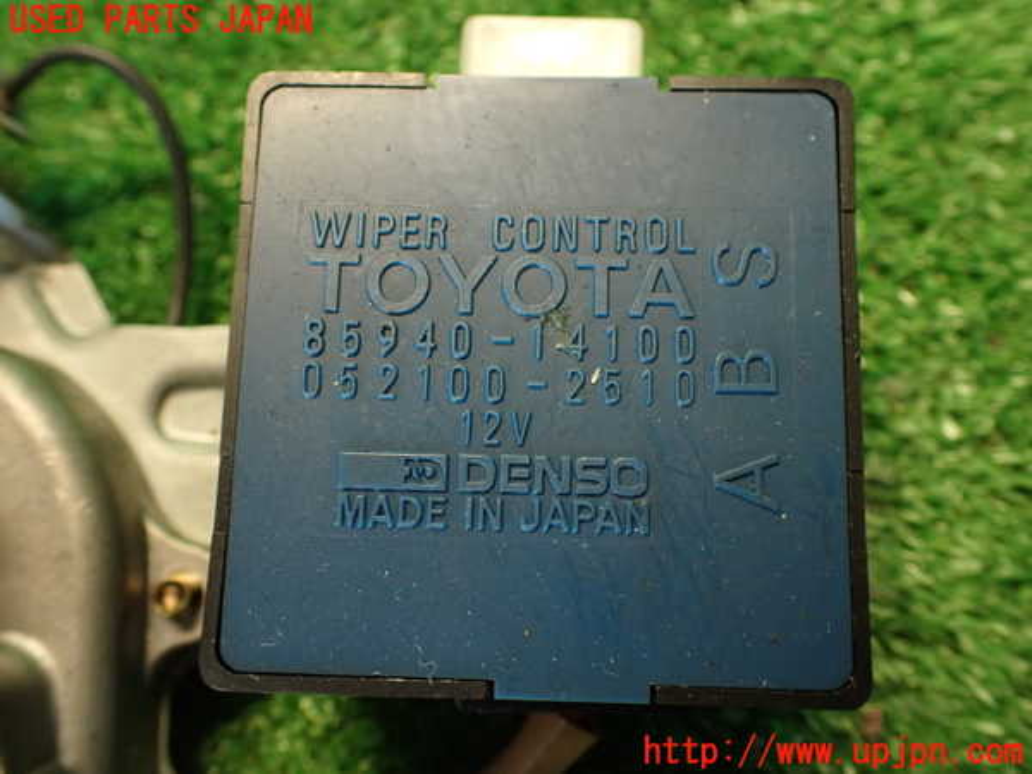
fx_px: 894
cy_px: 387
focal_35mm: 30
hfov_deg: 60.0
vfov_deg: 46.8
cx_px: 516
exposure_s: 1/30
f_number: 2.3
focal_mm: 5.4
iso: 400
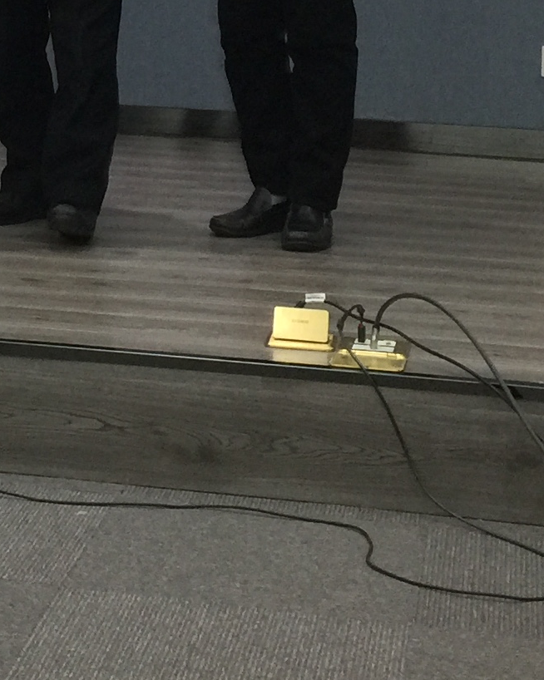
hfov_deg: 13.3
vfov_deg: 15.8
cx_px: -96
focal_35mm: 113
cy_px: -313
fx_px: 2275
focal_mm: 4.15
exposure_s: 1/33
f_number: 2.2
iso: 64
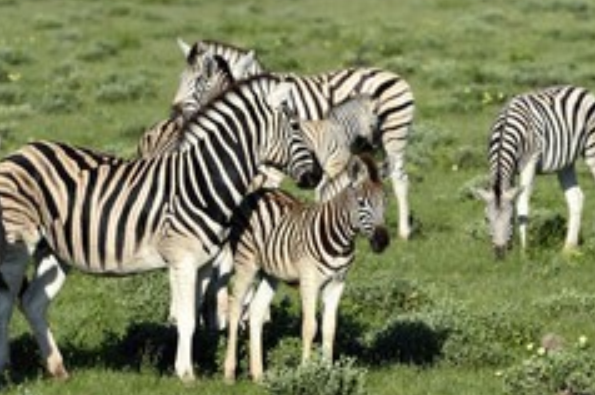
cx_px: 348
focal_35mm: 495
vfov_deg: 2.8
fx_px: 8170
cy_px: 110
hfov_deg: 4.2
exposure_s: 1/2000
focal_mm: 280
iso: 400
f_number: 7.1
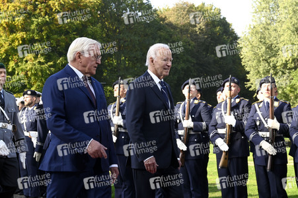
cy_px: 99
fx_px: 744
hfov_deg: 22.6
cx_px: 149
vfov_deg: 15.2
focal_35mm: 90
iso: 1250
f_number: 13
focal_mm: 90
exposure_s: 1/320
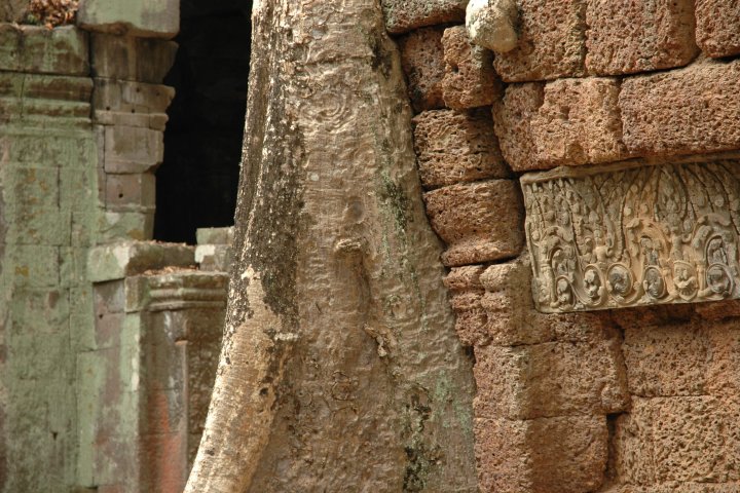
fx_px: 2158
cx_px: 370
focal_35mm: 105
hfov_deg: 19.5
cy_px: 246
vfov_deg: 13.0
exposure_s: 1/80
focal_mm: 70
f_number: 4.5
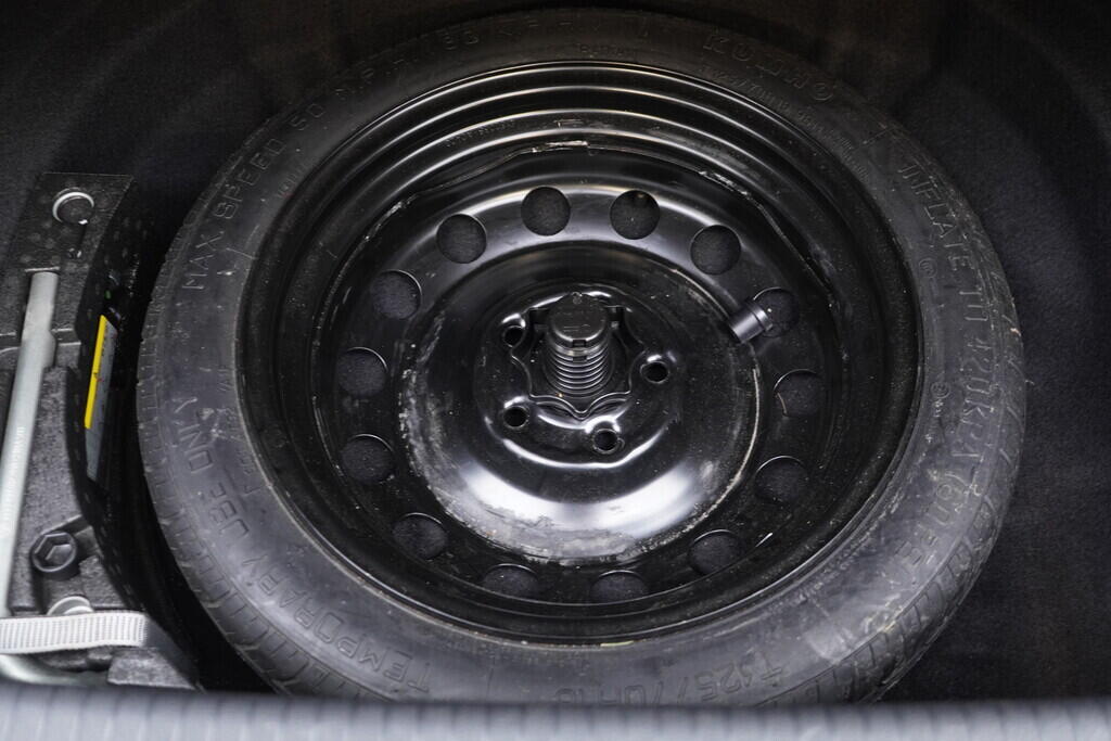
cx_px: 556
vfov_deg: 36.9
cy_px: 370
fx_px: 1111
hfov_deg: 53.1
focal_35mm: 36
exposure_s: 1/40
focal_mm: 24
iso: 800
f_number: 2.8
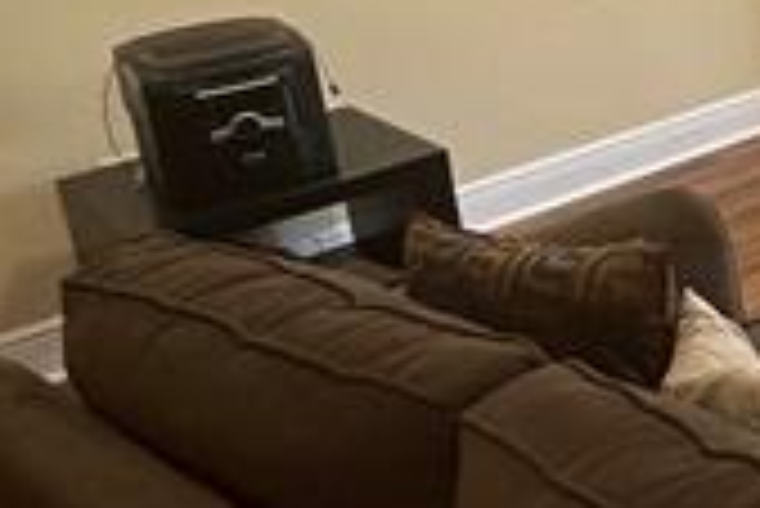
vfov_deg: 19.0
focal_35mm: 69
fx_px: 1458
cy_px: -40
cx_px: 1363
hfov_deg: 20.6
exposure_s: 1/120
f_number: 2.2
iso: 160
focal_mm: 2.22
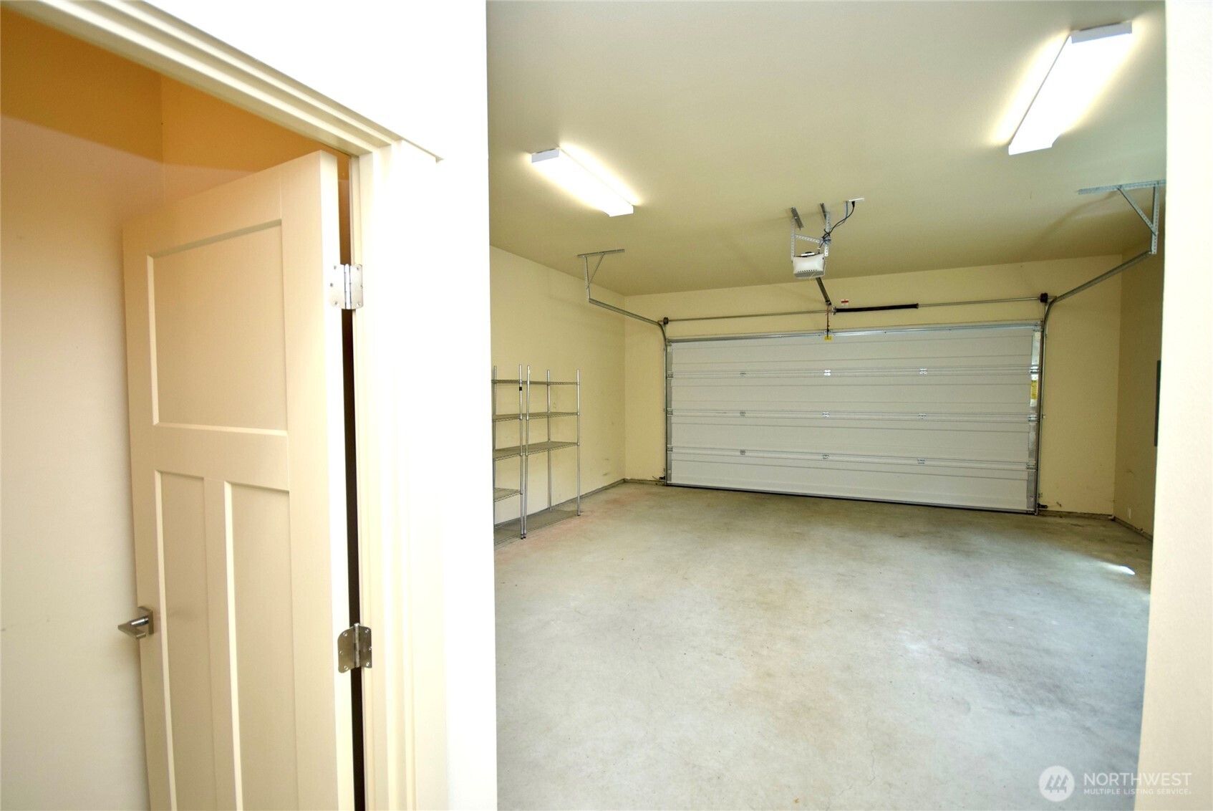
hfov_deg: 100.4
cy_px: 406
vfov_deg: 77.4
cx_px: 606
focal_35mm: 15
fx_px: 506
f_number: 4
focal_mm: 10
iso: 450
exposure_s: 1/60
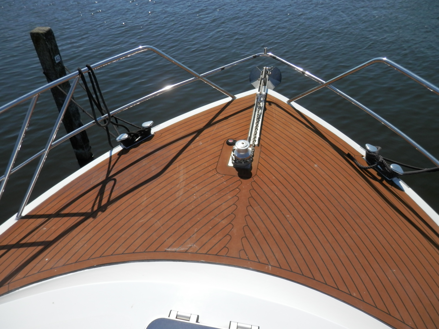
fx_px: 317
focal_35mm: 25
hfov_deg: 69.4
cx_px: 220
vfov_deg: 54.9
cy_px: 164
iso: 80
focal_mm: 4.5
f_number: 8.7
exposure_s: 1/250
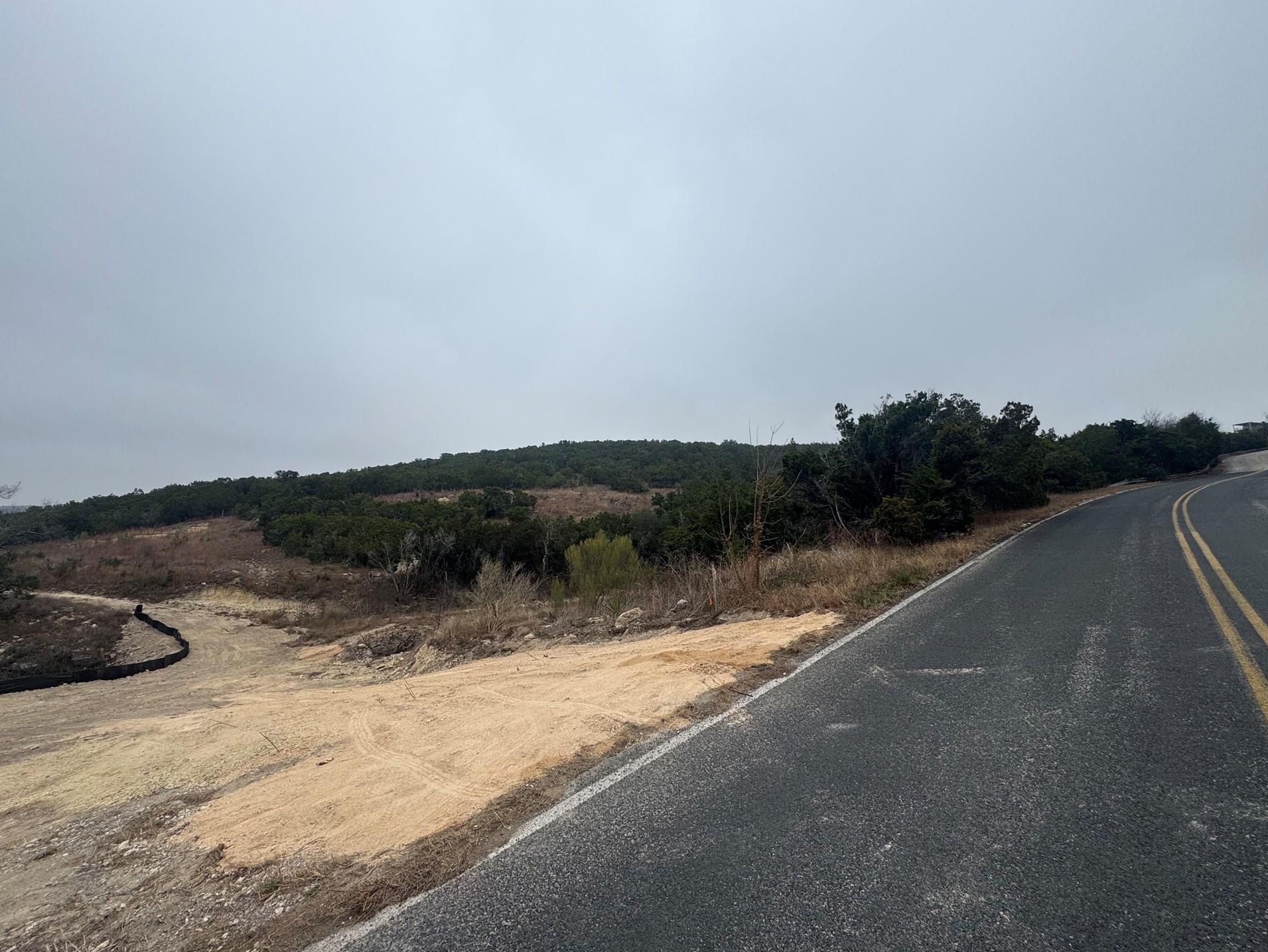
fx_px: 550
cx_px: 622
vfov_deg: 81.7
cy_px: 459
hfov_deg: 98.1
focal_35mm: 15
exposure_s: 1/1832
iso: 50
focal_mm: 2.22
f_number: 2.2
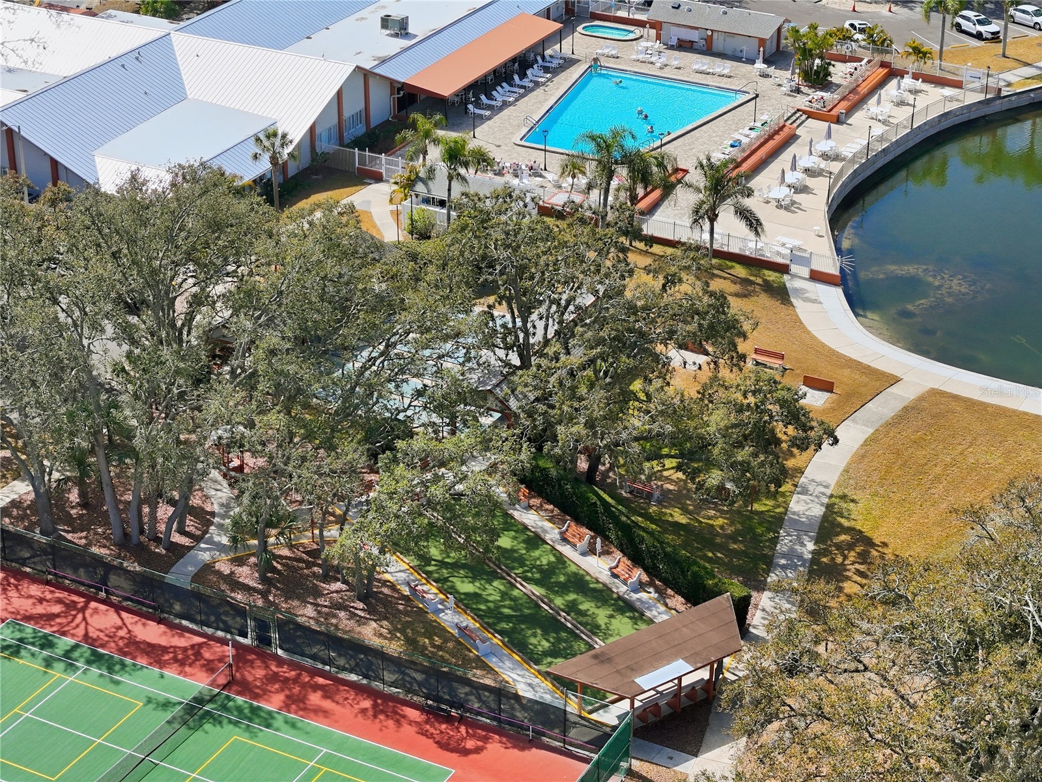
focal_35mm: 70
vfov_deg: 21.0
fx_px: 2107
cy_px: 391
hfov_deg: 27.8
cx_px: 521
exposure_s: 1/4000
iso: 400
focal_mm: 19.4
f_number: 2.8
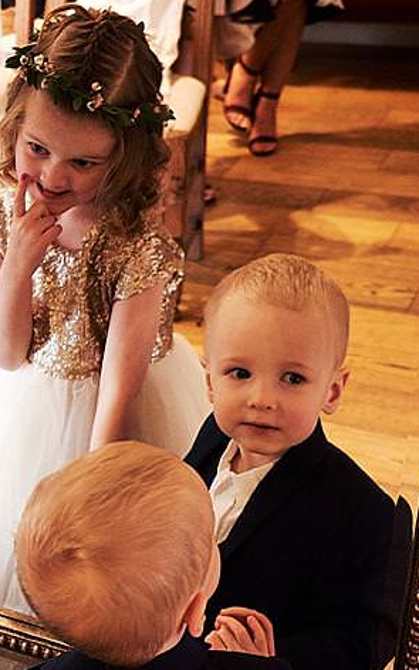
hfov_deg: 18.4
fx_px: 1224
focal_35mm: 67
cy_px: 399
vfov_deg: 30.6
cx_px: -91
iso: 2000
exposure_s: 1/60
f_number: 3.2
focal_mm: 20.5
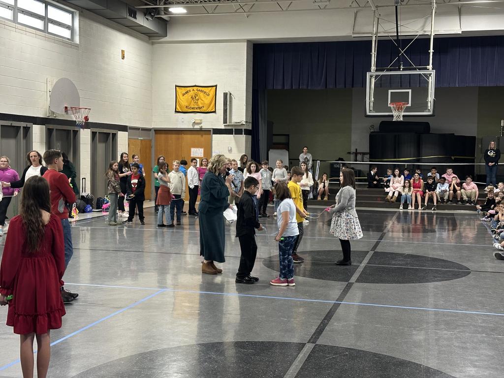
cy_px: 189
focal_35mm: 48
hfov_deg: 39.7
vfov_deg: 30.3
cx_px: 252
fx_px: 699
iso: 200
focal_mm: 6.86
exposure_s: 1/60
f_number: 1.78
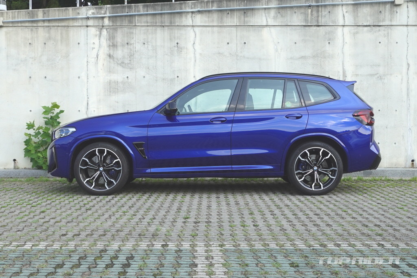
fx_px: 348
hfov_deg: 61.9
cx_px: 208
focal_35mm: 30
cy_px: 139
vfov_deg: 43.6
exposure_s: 1/400
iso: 125
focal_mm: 11.81
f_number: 4
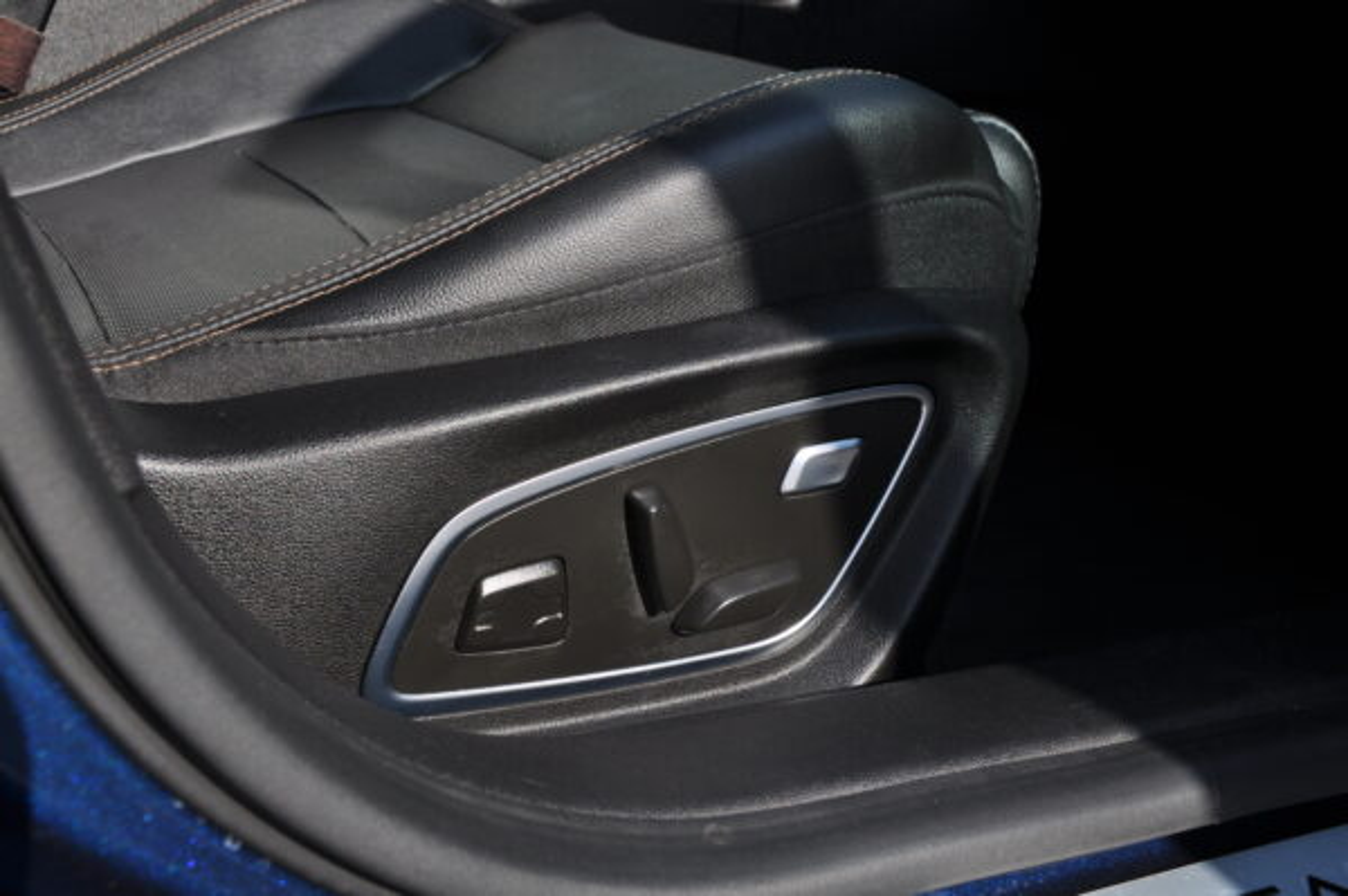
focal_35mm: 42
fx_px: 1571
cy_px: 448
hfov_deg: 46.4
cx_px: 674
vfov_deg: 31.8
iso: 200
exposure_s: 1/320
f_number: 9
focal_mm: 28
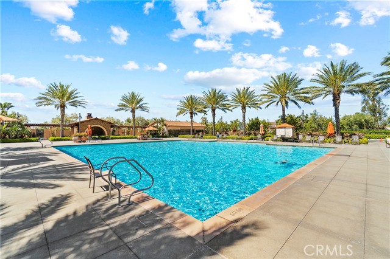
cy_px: 130
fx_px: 162
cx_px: 195
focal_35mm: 15
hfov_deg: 100.4
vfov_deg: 77.3
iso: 200
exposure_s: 1/400
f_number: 6.3
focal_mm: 10
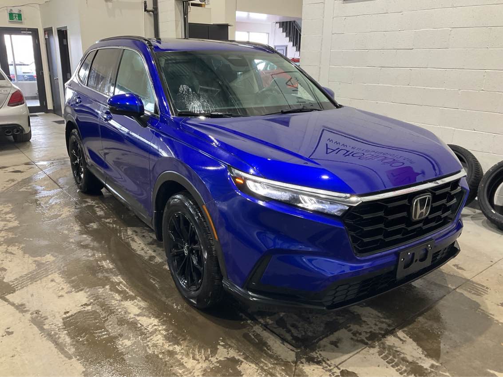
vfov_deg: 48.2
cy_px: 188
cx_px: 252
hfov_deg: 61.7
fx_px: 421
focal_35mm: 29
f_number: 1.8
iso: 80
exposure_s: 1/60
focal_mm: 3
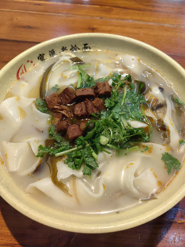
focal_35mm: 27
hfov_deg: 51.4
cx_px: 92
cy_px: 124
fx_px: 192
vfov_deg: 65.3
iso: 250
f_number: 2
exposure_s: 1/303
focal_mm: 5.75
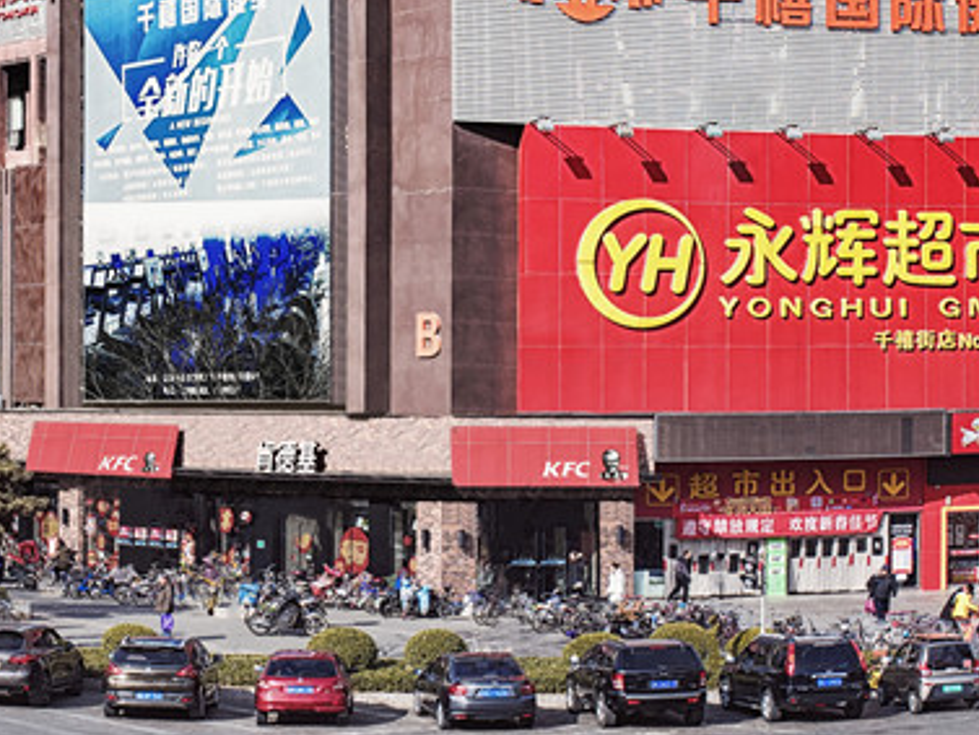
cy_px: 18
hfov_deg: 17.6
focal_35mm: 111
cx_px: 221
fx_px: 3140
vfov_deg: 13.2
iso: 64
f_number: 11
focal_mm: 50
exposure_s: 1/200
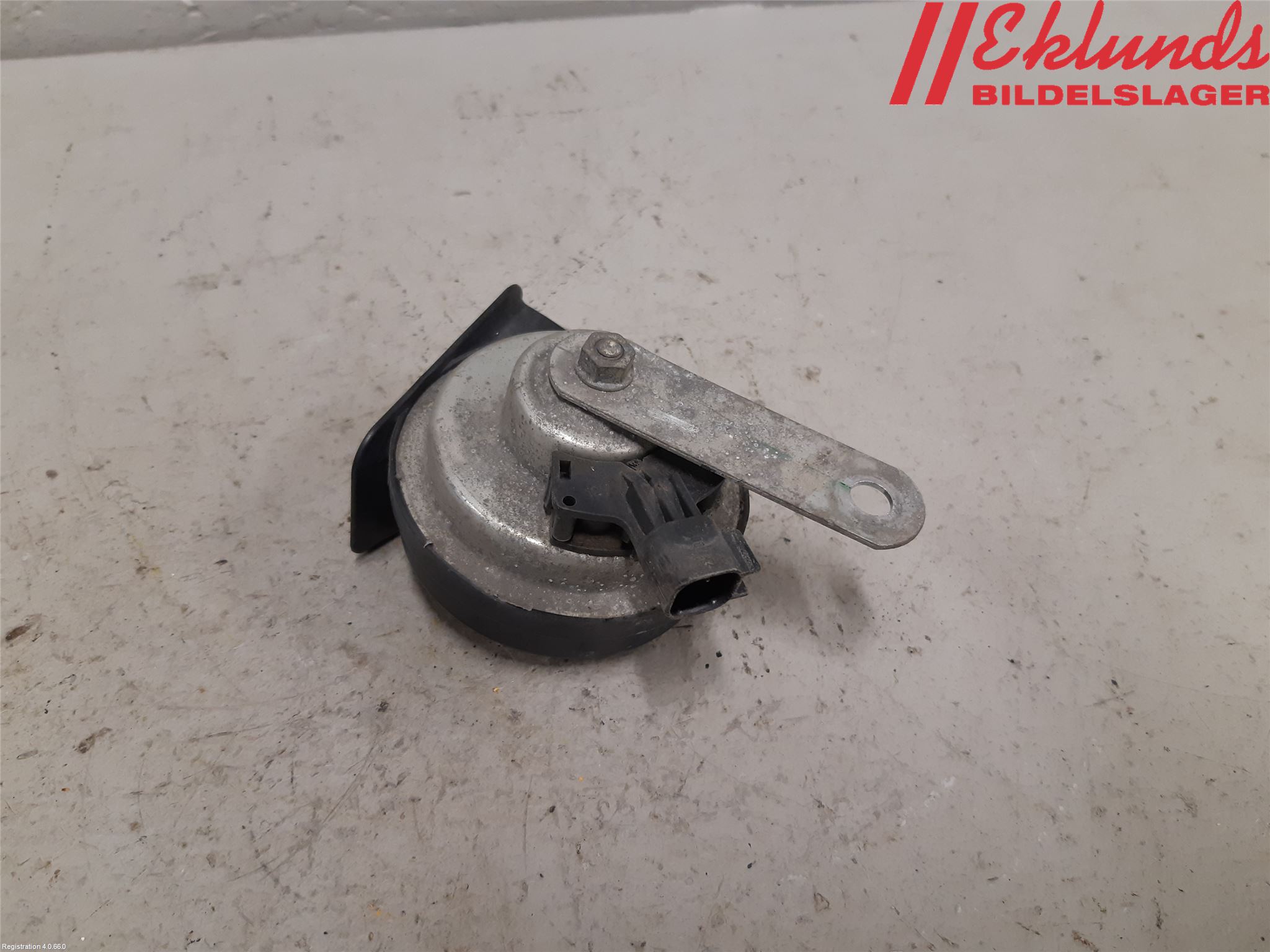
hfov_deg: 67.3
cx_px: 635
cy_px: 476
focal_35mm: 26
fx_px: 954
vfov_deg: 53.1
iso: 160
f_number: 1.7
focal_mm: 3.93
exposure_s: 1/50
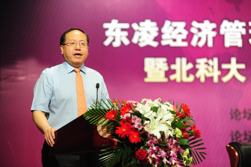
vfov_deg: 10.1
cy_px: 84
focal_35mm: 135
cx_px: 126
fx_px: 940
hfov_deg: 15.2
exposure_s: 1/320
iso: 1600
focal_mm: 135
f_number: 2.8
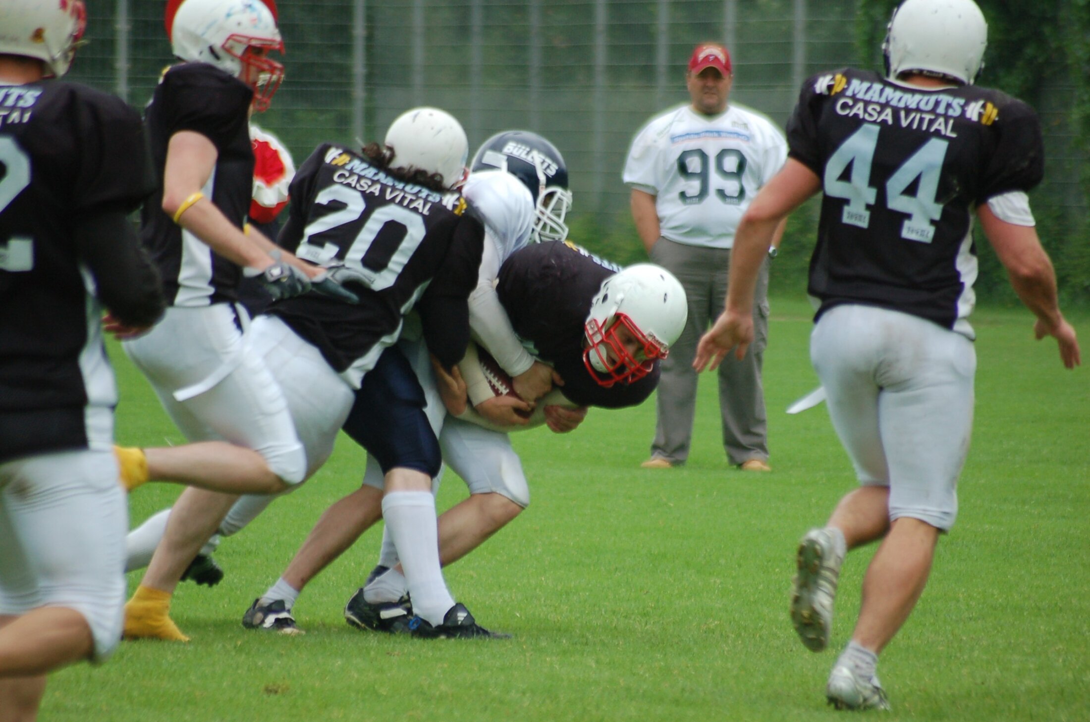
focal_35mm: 450
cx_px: 545
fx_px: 13599
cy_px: 361
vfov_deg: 3.0
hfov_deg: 4.6
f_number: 5.6
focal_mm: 300
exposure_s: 1/500
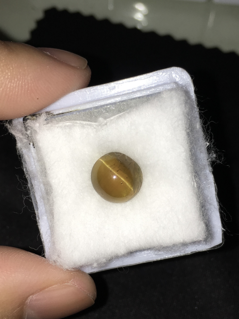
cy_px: 160
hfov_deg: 48.2
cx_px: 120
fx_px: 267
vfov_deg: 61.7
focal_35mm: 29
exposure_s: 1/712
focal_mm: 4.15
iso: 25
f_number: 2.2
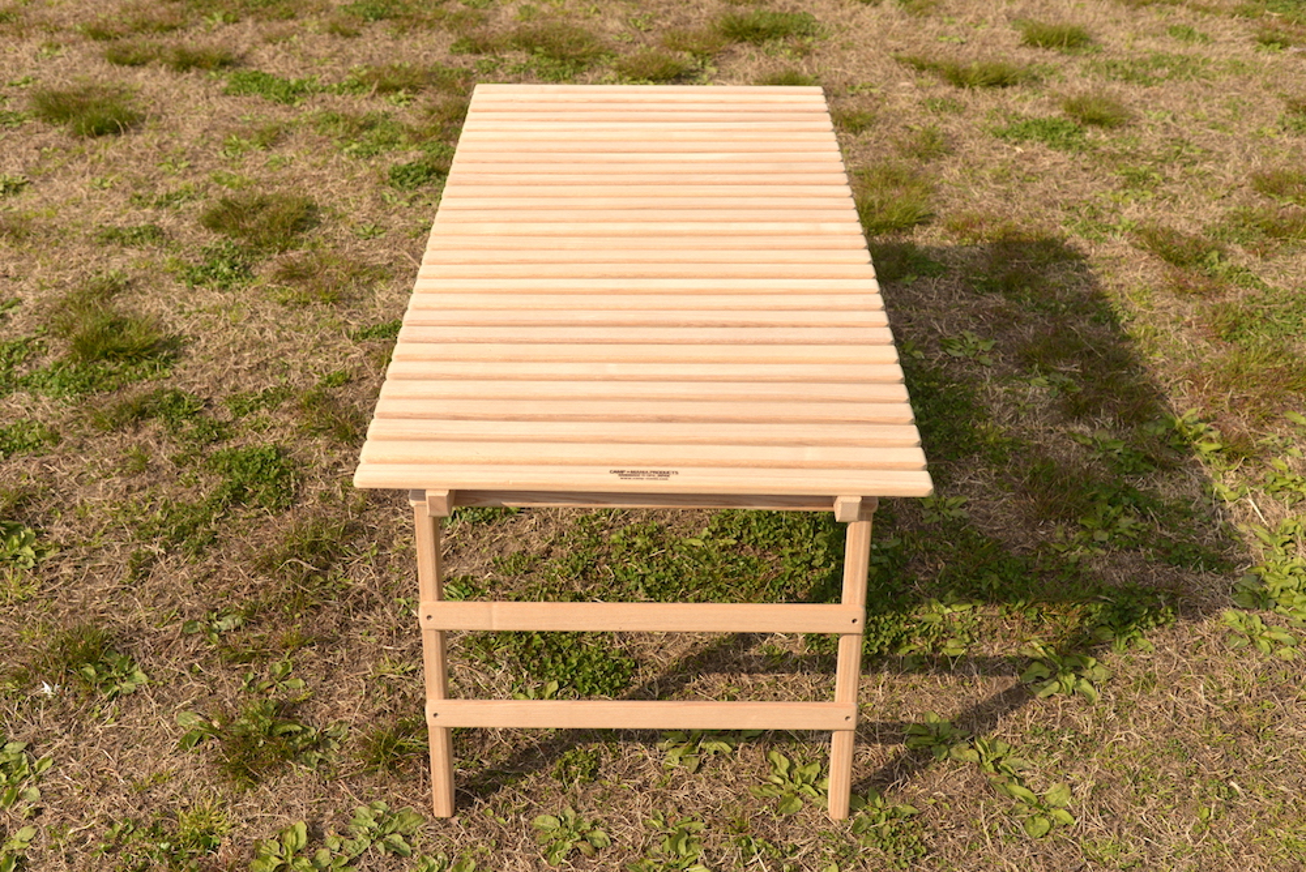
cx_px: 653
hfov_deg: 50.7
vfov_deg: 35.1
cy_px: 436
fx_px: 1379
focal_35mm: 38
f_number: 8
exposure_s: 1/1250
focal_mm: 38
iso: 400
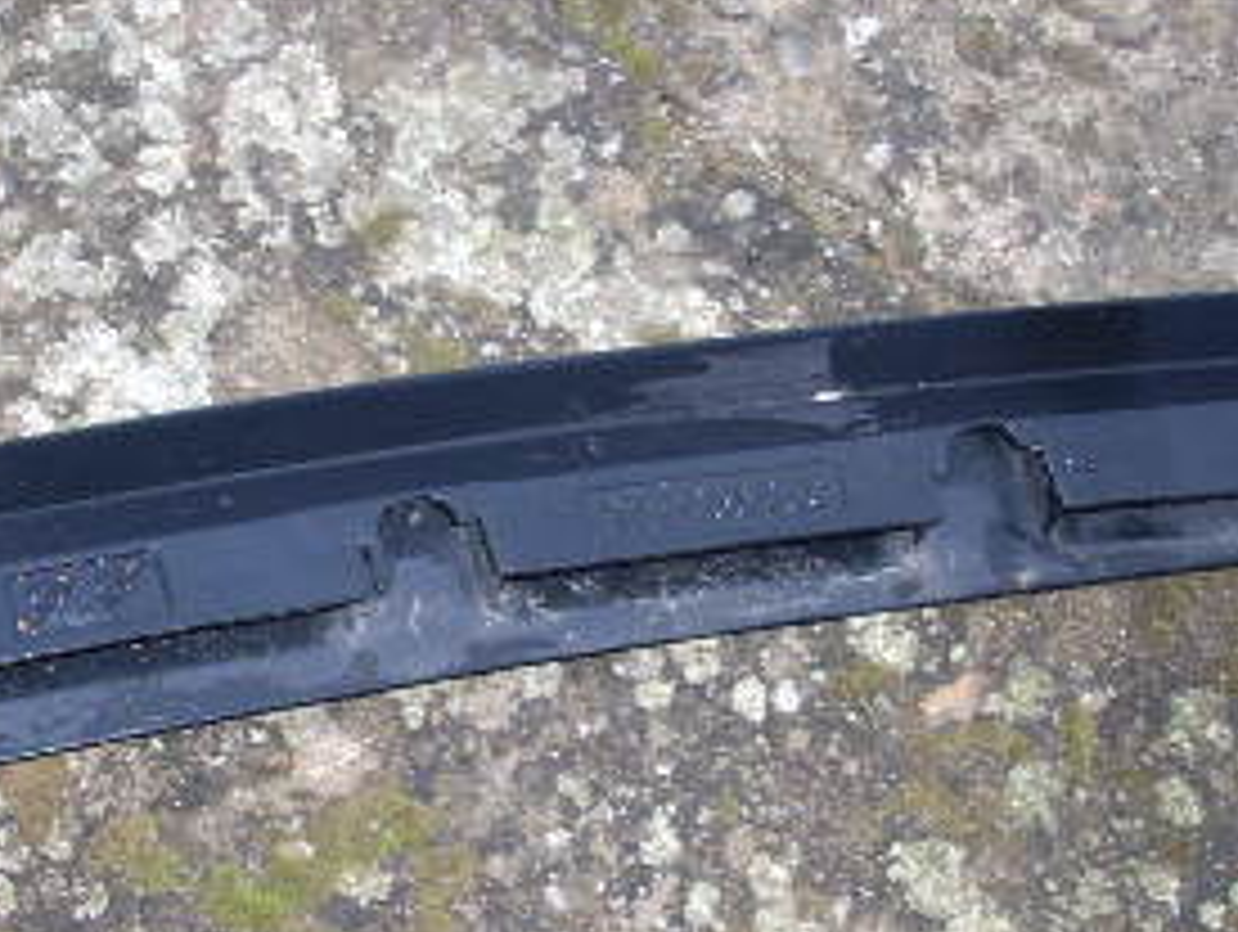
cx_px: 378
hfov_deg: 22.6
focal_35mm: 86
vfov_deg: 17.2
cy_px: 590
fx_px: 3080
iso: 64
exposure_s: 1/30
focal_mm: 6.2
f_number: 2.8
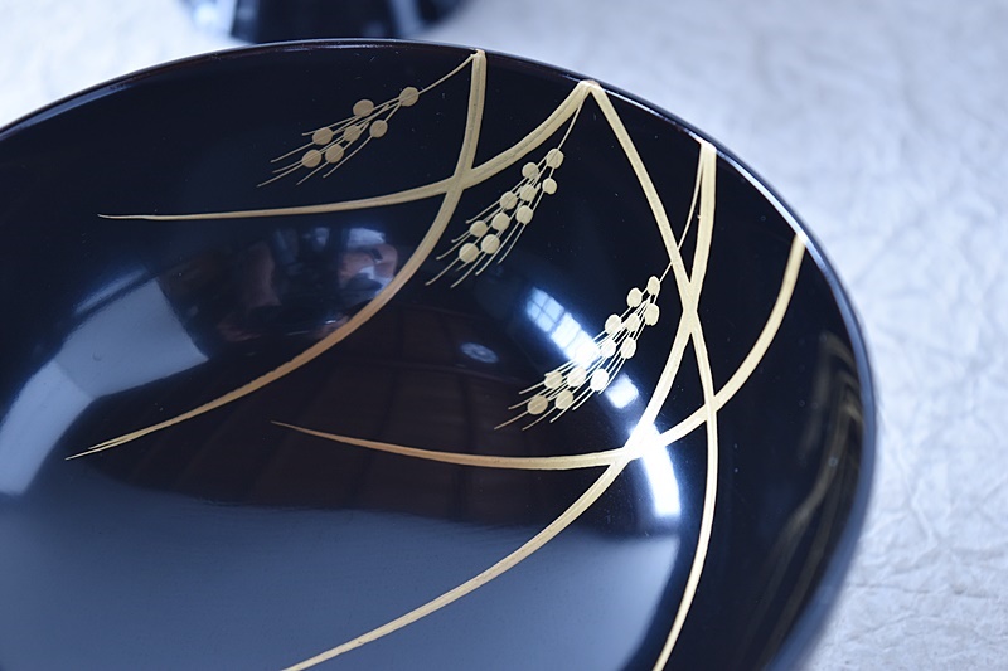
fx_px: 2183
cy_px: 336
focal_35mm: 78
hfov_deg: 26.0
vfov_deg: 17.5
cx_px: 504
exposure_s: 1/6
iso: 400
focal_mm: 52
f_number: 5.6
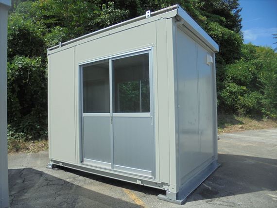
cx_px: 138
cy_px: 104
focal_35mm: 26
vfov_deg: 53.1
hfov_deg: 67.3
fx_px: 208
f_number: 11.5
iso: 100
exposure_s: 1/125
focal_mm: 4.6
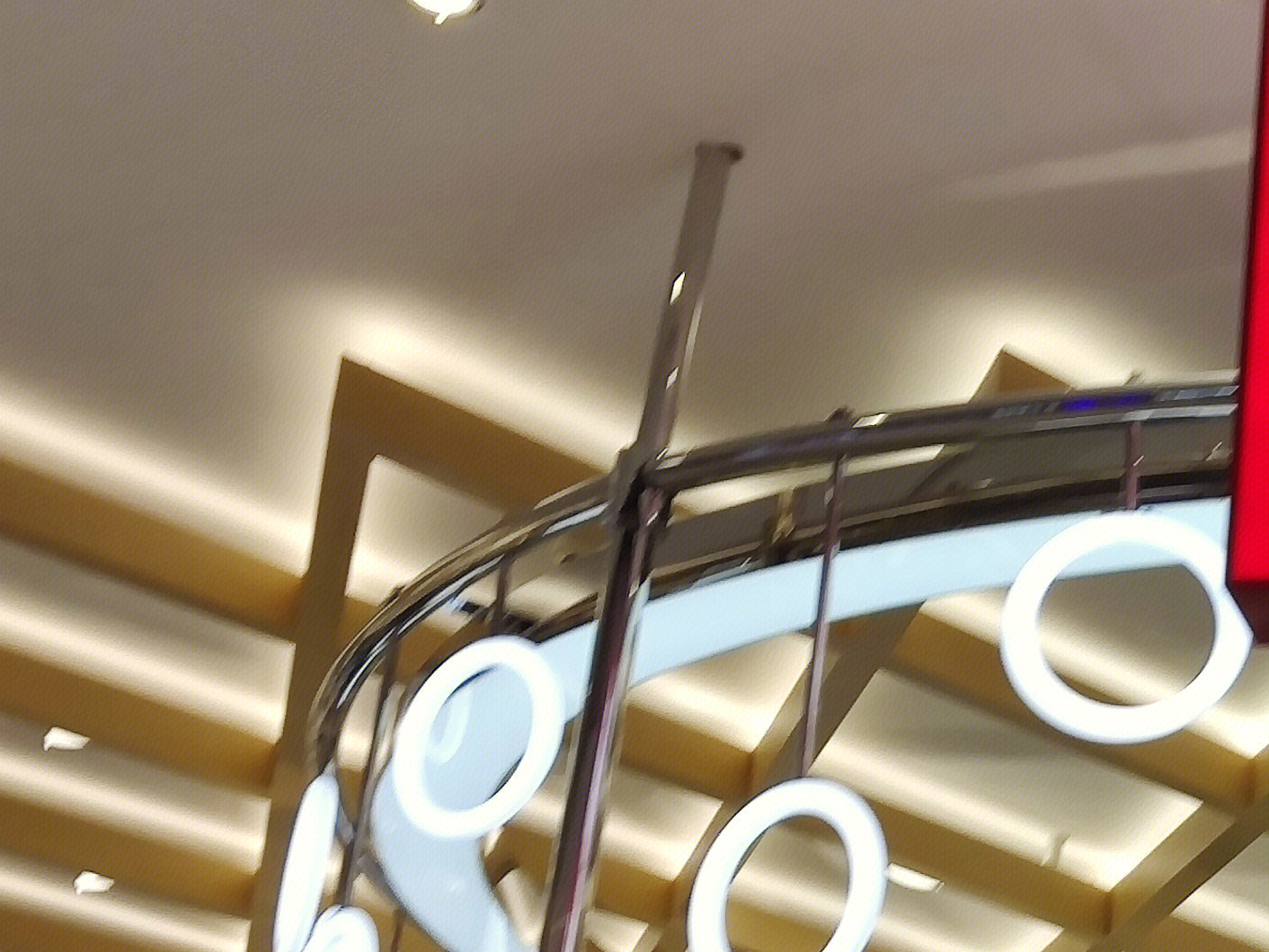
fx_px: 3116
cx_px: 1360
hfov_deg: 21.9
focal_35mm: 85
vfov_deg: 17.3
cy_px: 653
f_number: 1.75
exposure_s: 1/213
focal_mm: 4.75
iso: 112
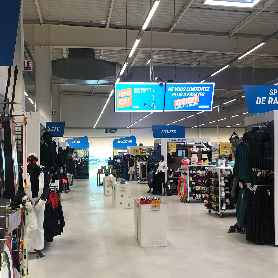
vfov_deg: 42.6
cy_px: 167
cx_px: 123
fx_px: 354
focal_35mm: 39
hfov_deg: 42.8
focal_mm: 4
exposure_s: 1/77
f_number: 1.8
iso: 40
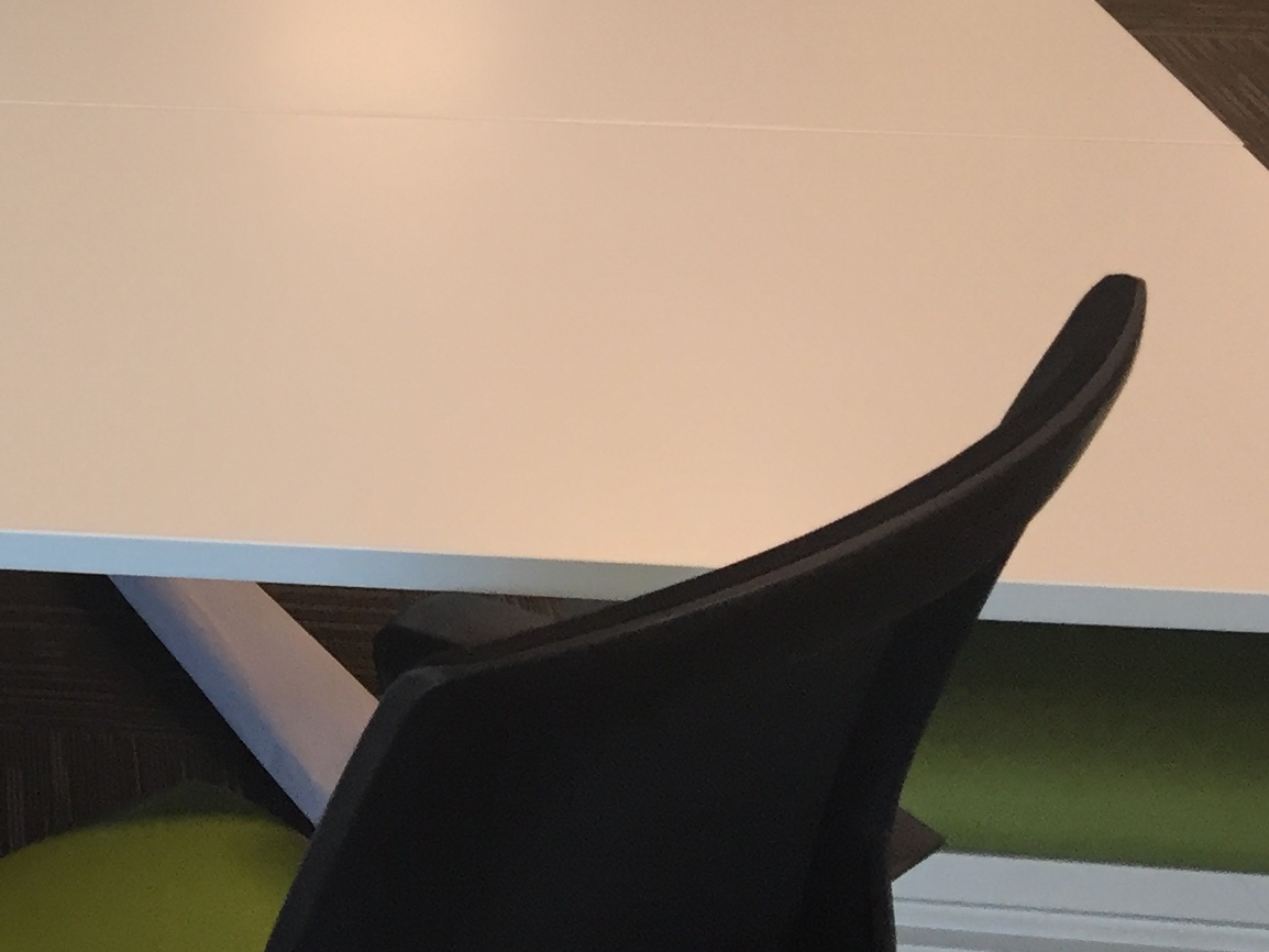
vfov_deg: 17.1
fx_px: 3007
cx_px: -352
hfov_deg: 21.7
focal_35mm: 82
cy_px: -221
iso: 32
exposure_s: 1/30
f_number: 2.2
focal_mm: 4.15
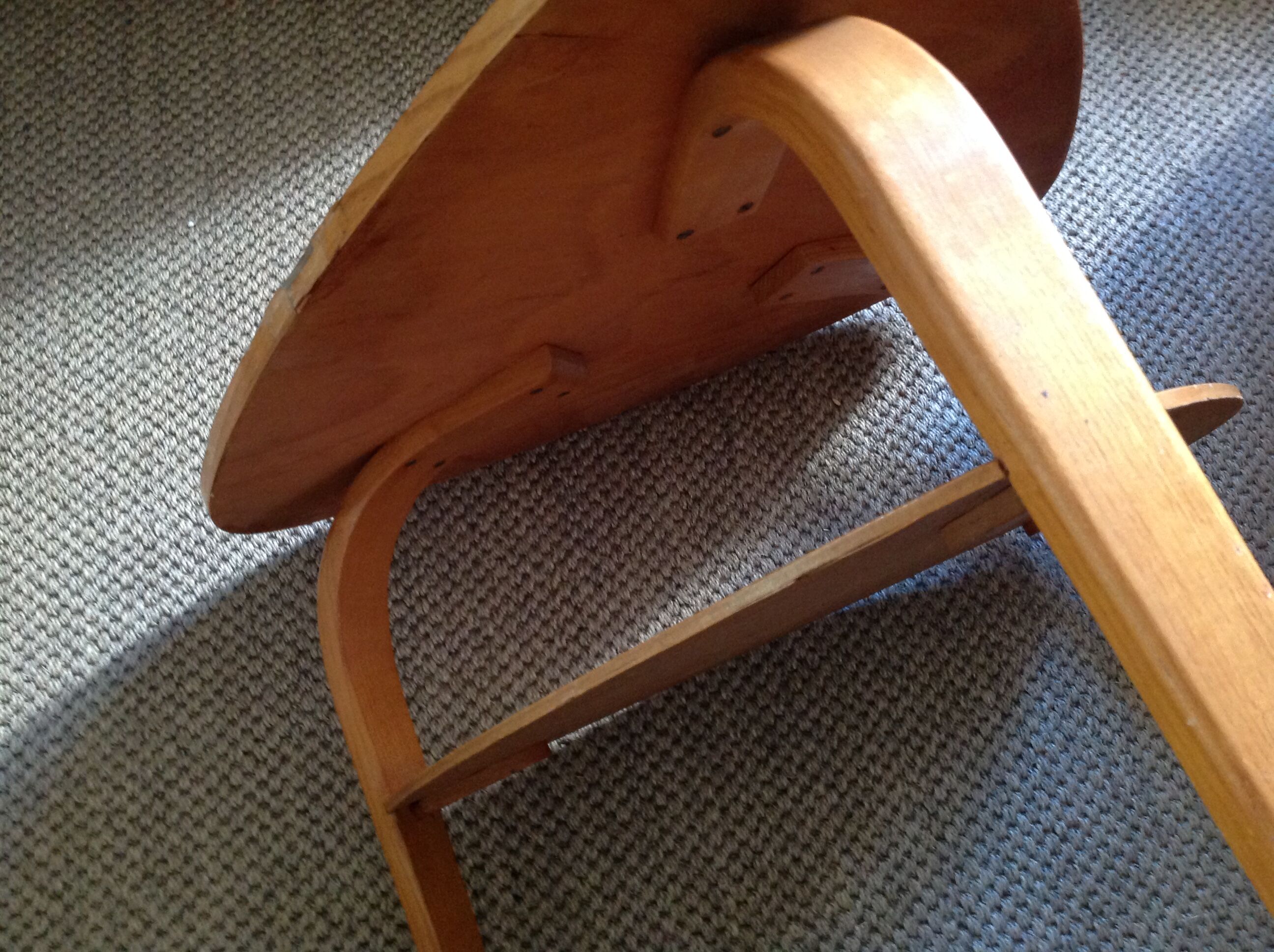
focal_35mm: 35
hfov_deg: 52.7
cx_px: 637
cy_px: 476
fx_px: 1286
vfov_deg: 40.6
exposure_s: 1/15
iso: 320
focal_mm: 4.28
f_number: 2.4
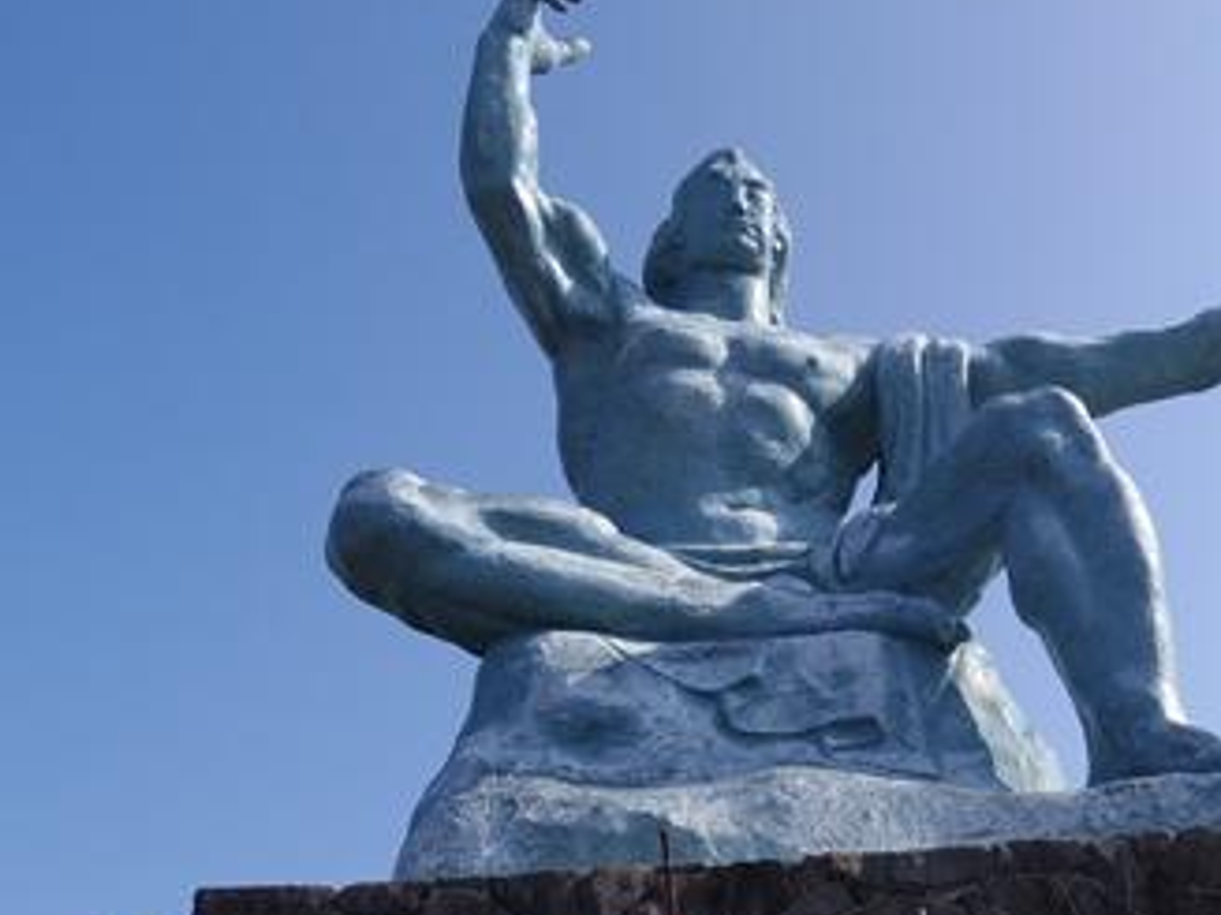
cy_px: 732
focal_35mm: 45
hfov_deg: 41.7
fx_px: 1587
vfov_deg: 31.3
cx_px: 777
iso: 100
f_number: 4
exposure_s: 1/640
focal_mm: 5
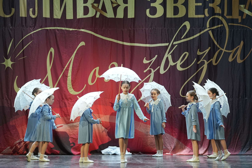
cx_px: 126
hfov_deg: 14.0
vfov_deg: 9.3
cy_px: 84
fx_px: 1029
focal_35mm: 147
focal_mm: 98
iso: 1600
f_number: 2.8
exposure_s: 1/400
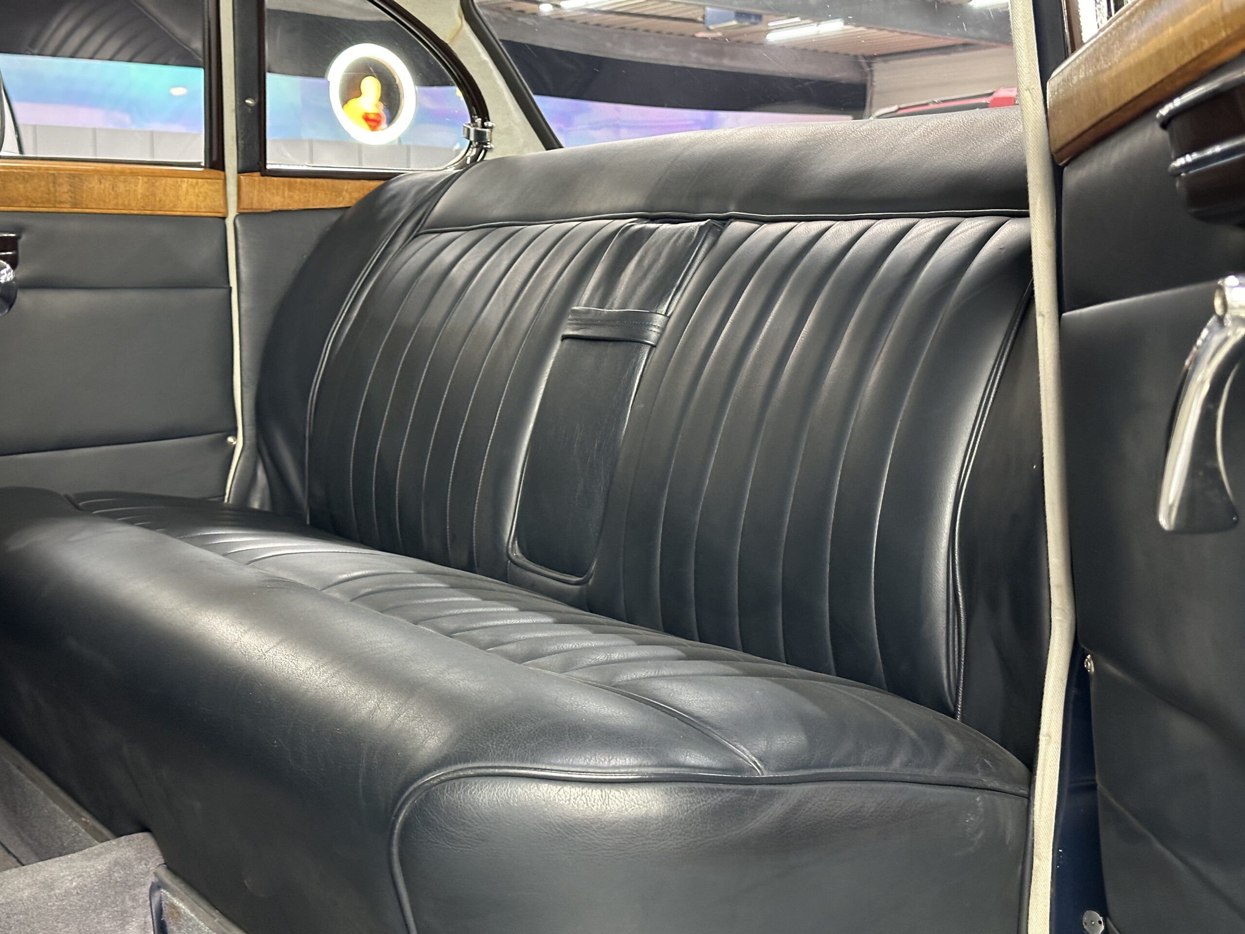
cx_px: 622
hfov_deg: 39.7
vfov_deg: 30.3
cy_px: 467
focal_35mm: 48
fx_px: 1726
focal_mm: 6.86
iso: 500
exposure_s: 1/25
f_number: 1.78
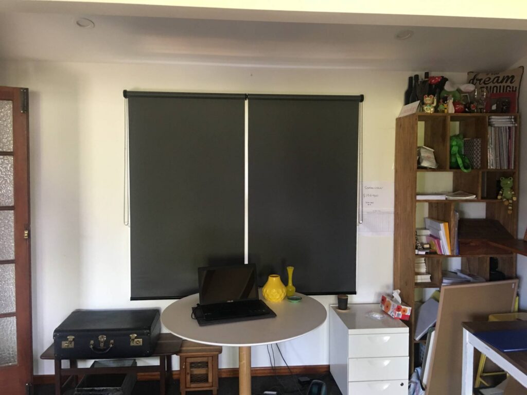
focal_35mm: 29
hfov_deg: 61.7
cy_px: 198
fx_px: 442
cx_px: 264
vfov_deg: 48.2
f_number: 2.2
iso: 125
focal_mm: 4.15
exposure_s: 1/17
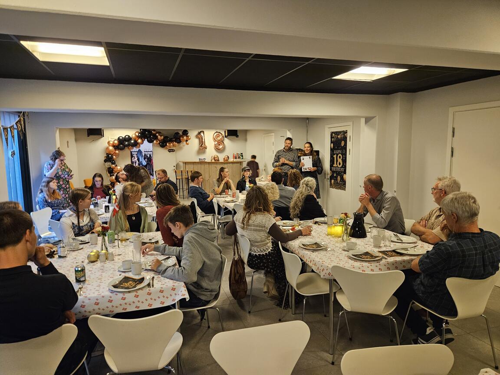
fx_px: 332
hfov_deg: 73.9
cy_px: 188
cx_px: 250
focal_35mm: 23
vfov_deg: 58.9
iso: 640
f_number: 1.8
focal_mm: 5.4
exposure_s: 1/33.3
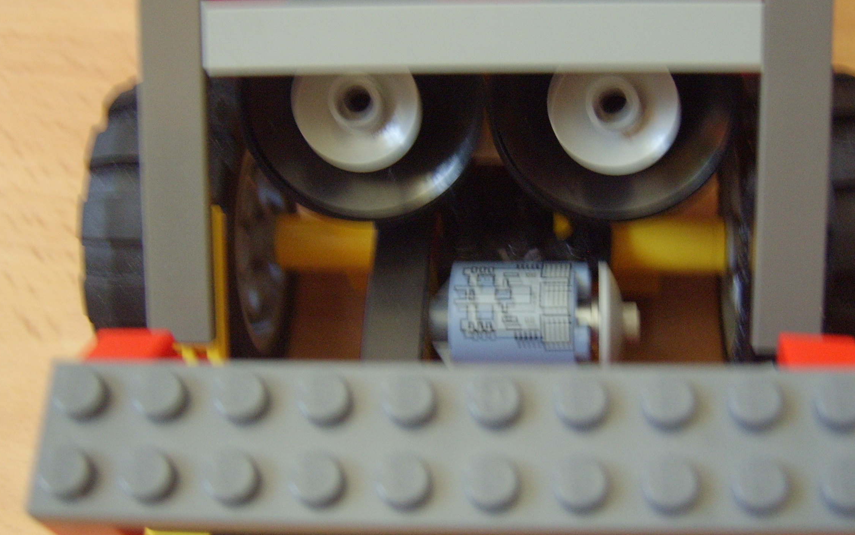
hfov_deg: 48.1
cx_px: 474
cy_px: 299
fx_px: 955
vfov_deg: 31.2
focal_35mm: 41
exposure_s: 1/11
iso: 400
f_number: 2.7
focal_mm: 8.13
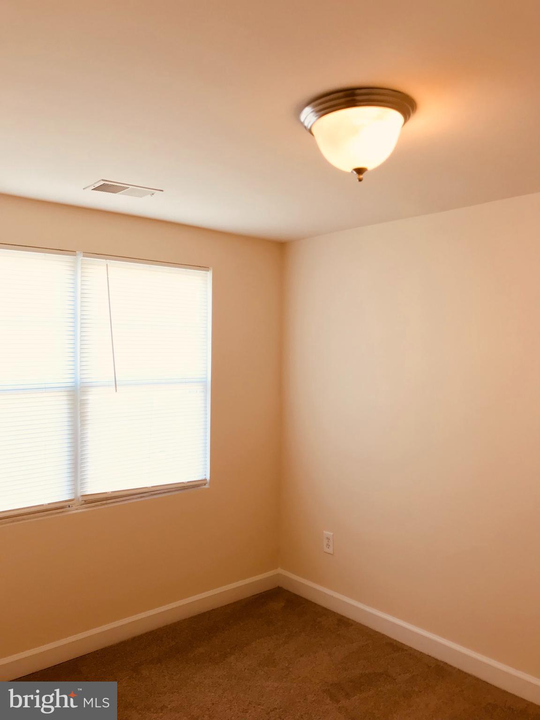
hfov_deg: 49.7
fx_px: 582
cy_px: 360
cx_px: 270
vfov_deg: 63.4
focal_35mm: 28
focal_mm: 3.99
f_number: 1.8
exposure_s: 1/40
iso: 32
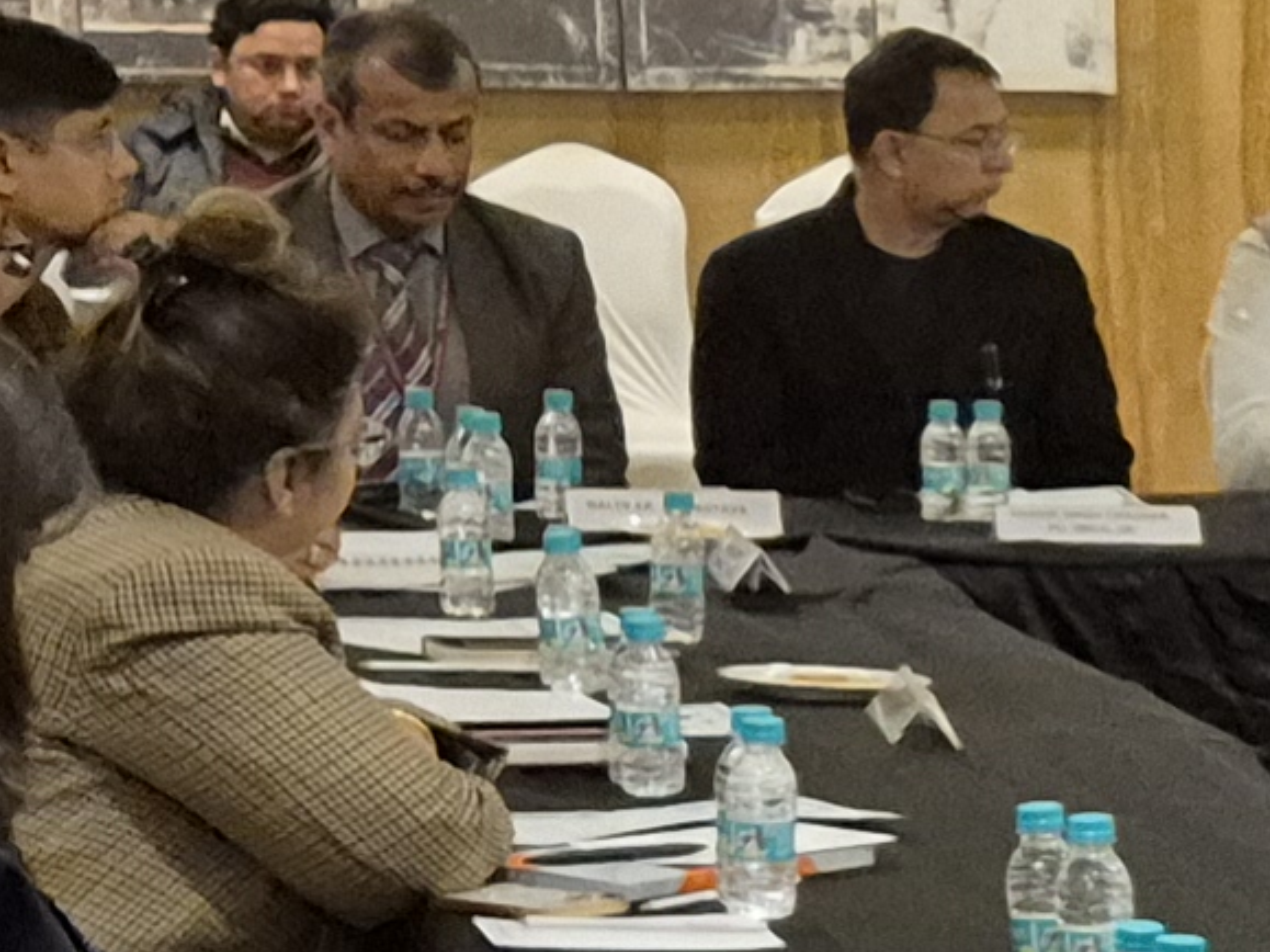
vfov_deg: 9.3
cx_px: 2799
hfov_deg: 10.9
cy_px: 845
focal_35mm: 159
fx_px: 5832
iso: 1250
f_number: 1.8
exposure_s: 1/100
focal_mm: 5.4
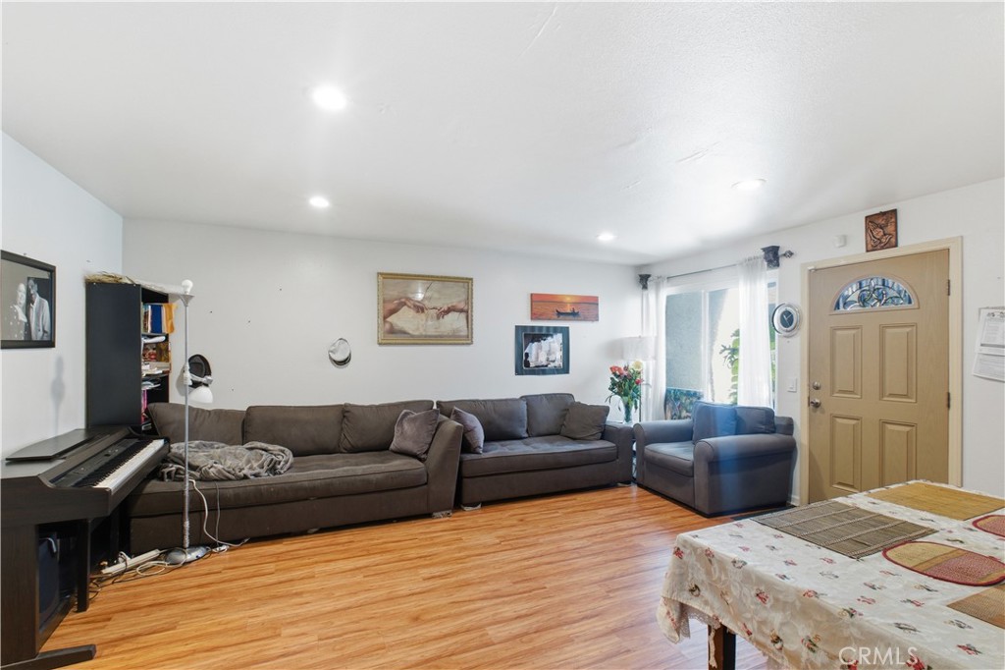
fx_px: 419
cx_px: 502
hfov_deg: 100.4
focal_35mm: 15
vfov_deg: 77.3
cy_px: 335
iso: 800
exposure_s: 1/13
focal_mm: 10
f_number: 9
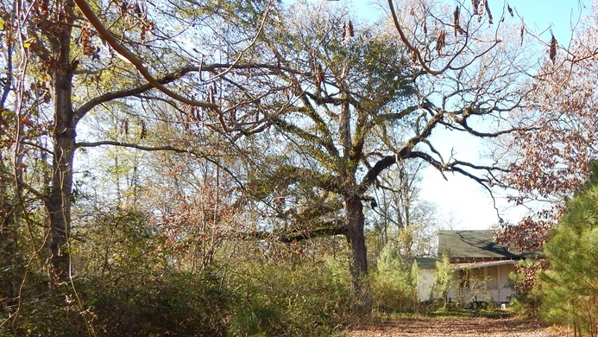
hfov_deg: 52.0
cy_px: 298
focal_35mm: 37
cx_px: 437
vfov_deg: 30.7
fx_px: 587
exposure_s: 1/400
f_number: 3
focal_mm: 4
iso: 125
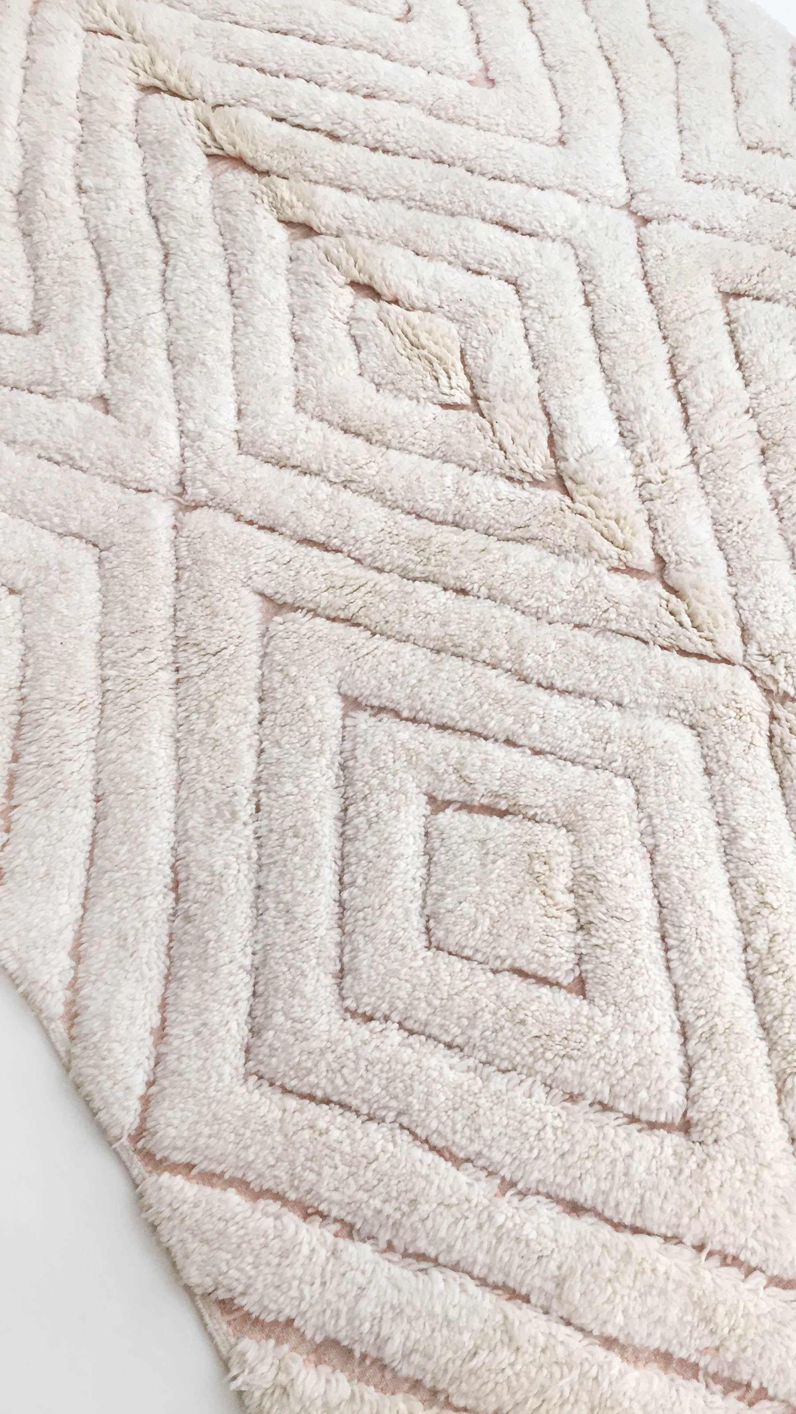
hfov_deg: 36.5
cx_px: 482
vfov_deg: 61.0
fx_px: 1201
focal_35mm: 32
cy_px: 705
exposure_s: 1/33
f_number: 2.2
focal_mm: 4.15
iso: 32
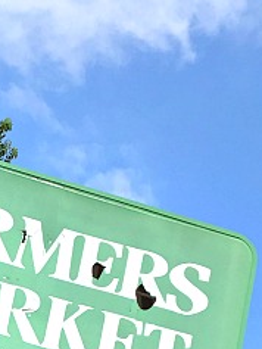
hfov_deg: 13.8
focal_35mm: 98
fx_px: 988
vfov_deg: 18.6
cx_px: -171
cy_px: 459
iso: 25
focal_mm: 4.15
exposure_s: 1/1026
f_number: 2.2
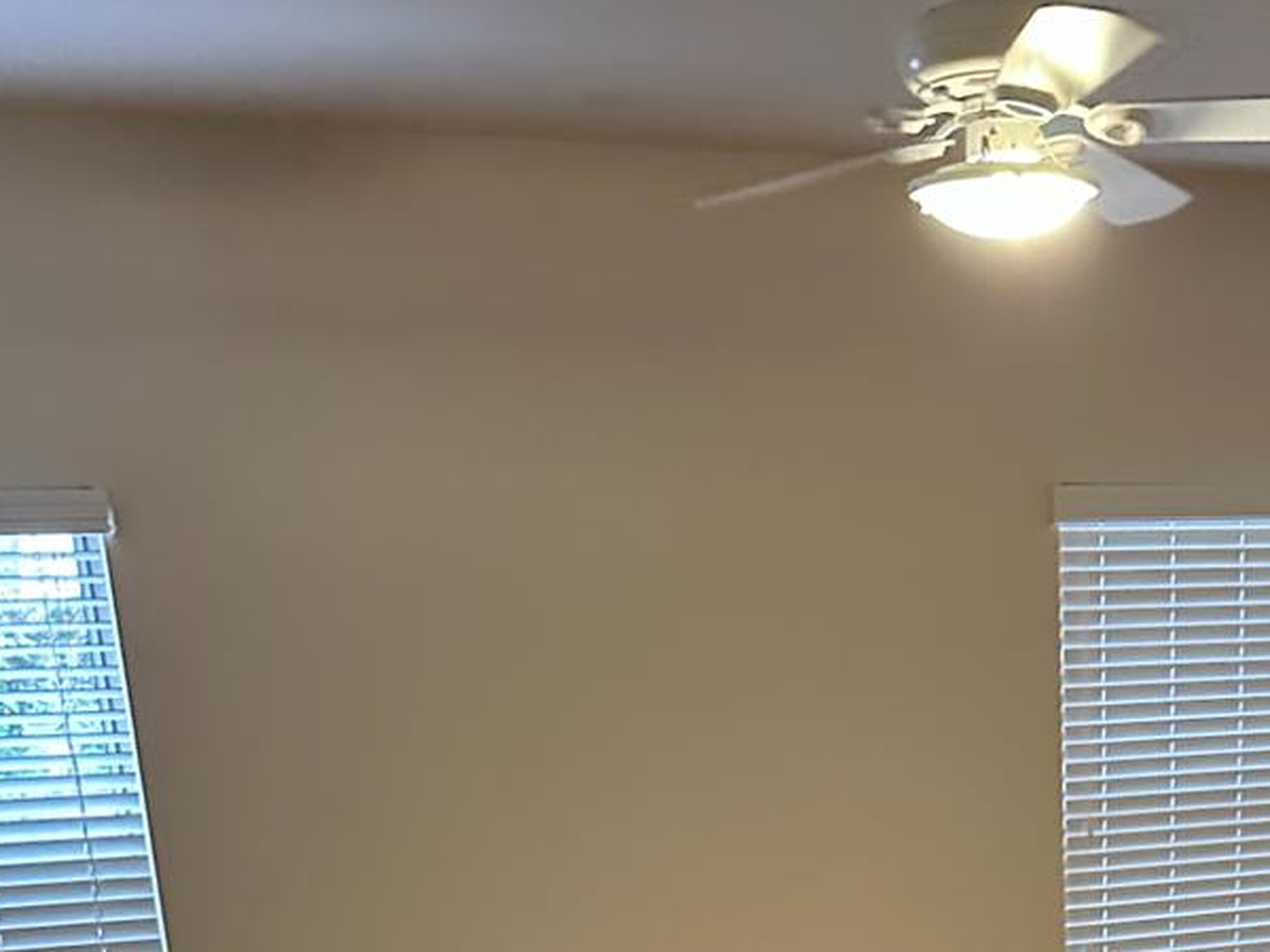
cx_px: 924
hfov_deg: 31.7
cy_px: 1511
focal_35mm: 60
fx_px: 2201
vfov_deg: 20.2
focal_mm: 6.86
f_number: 1.78
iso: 800
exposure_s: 1/60
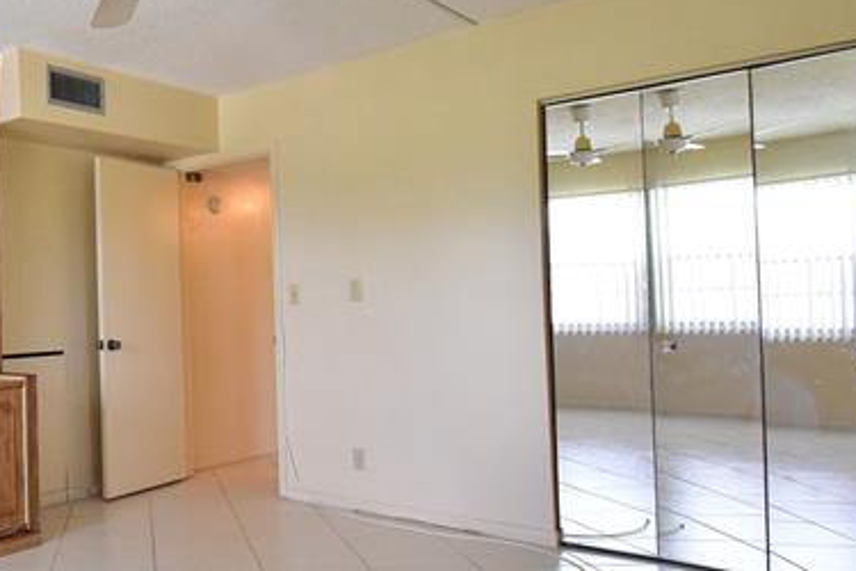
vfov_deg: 41.1
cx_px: 84
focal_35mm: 32
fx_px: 761
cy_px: 305
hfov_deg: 51.7
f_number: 5.6
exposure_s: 1/160
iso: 5000
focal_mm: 10
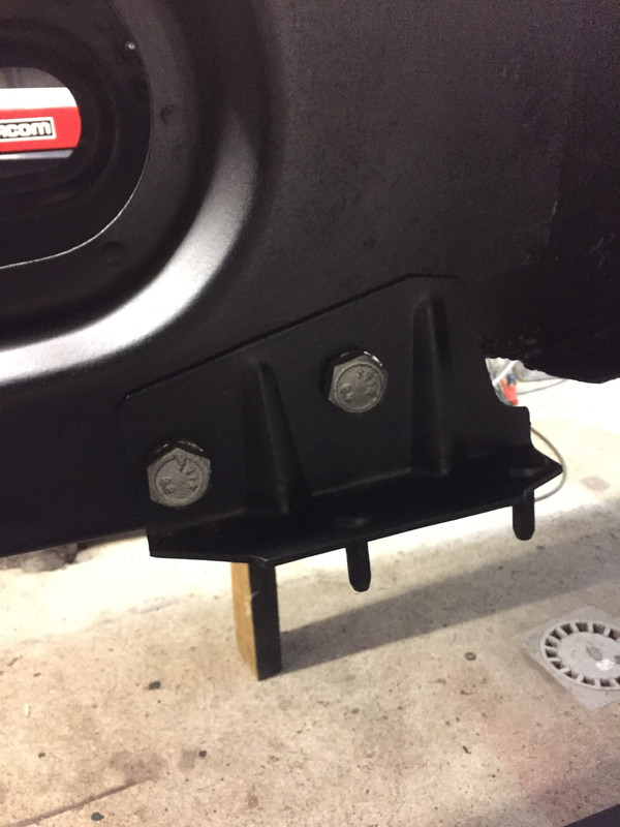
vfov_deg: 61.7
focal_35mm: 29
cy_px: 414
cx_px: 310
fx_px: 693
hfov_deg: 48.2
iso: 500
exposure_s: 1/17
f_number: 2.2
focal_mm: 4.15
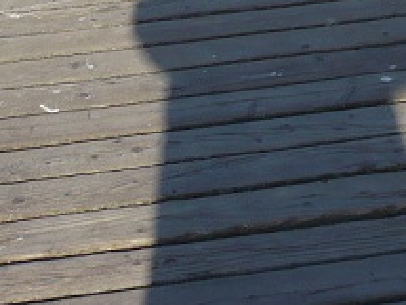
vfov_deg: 10.8
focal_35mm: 130
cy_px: -208
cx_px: 271
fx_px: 1526
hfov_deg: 15.1
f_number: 8
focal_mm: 5.8
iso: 100
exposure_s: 1/200
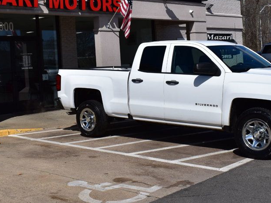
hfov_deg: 33.8
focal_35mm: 57
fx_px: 446
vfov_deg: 25.5
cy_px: 66
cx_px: 129
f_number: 11
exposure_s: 1/640
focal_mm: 24
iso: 200
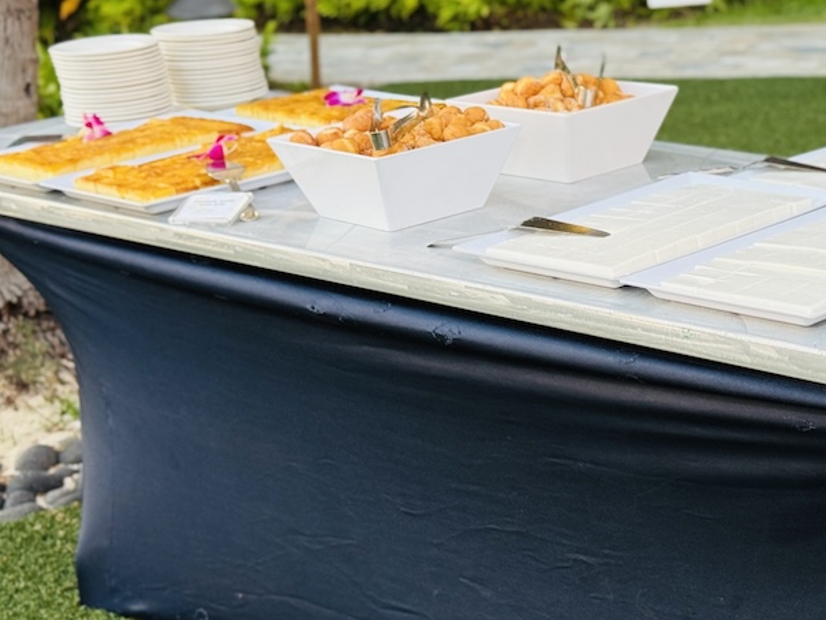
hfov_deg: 24.0
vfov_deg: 18.3
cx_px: 665
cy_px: 154
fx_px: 1909
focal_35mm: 80
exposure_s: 1/60
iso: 50
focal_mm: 6.76
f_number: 1.78
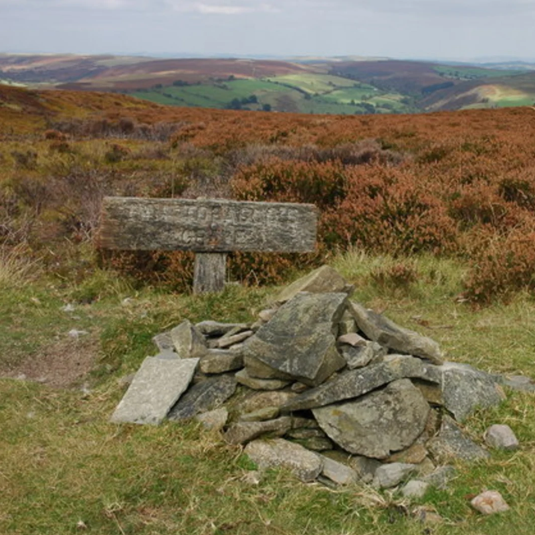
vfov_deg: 32.4
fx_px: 921
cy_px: 272
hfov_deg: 31.8
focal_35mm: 53
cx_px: 409
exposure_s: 1/160
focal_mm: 27
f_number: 9
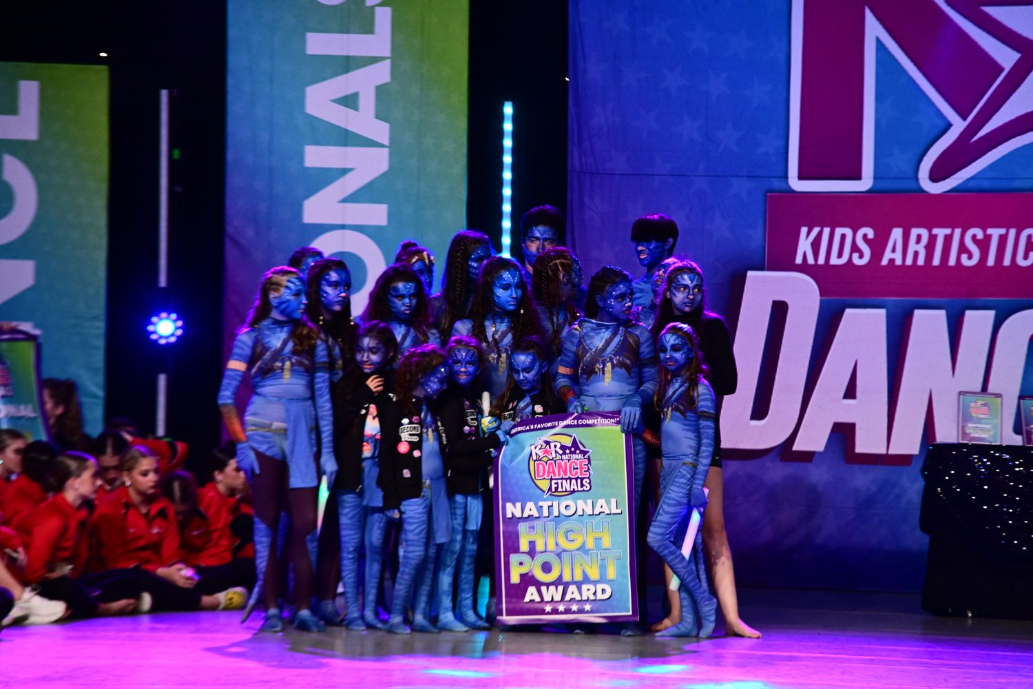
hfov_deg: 10.3
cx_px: 516
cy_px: 344
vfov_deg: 6.9
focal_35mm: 200
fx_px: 5738
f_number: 5
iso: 4000
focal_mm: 200
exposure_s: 1/400
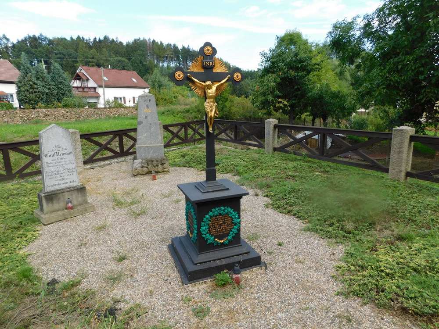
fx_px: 292
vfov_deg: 58.9
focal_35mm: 23
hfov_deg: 73.9
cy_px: 164
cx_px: 220
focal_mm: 4
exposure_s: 1/500
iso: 125
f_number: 3
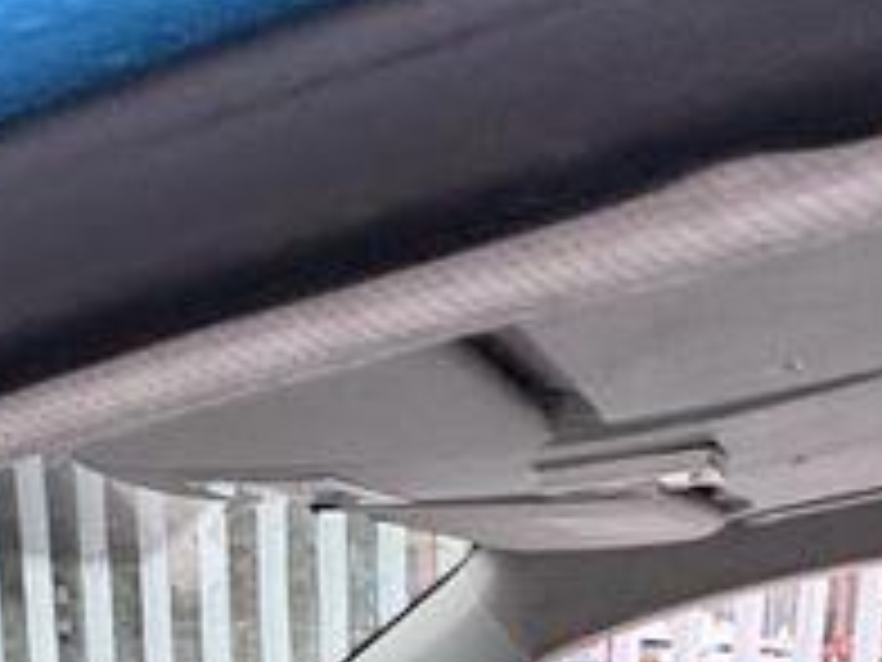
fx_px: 1631
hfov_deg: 30.2
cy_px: 1342
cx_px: 364
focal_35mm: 64
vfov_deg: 16.8
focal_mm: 2.22
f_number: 2.2
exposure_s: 1/60
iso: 500
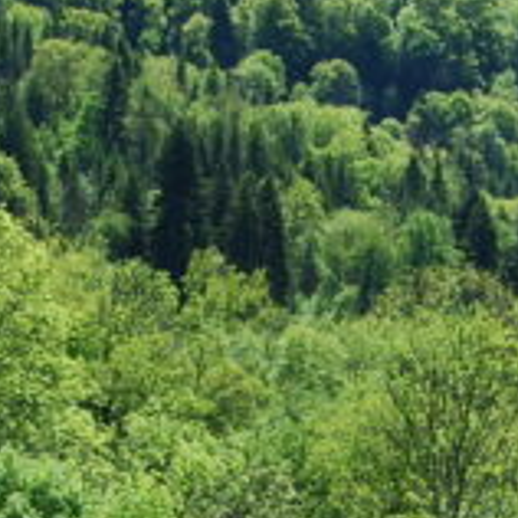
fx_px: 1896
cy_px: 774
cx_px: 662
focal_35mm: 112
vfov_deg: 14.5
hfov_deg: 14.9
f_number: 7.1
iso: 100
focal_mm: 18
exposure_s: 1/160
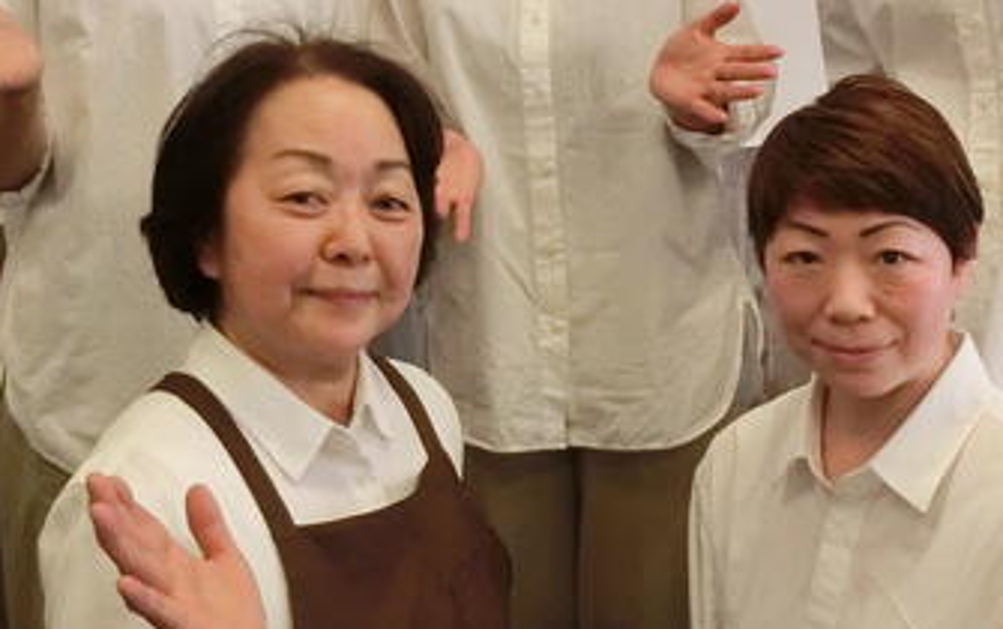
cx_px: 488
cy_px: 96
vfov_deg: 23.1
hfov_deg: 36.9
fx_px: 1505
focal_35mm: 55
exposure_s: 1/250
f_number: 3.7
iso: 800
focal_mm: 5.2
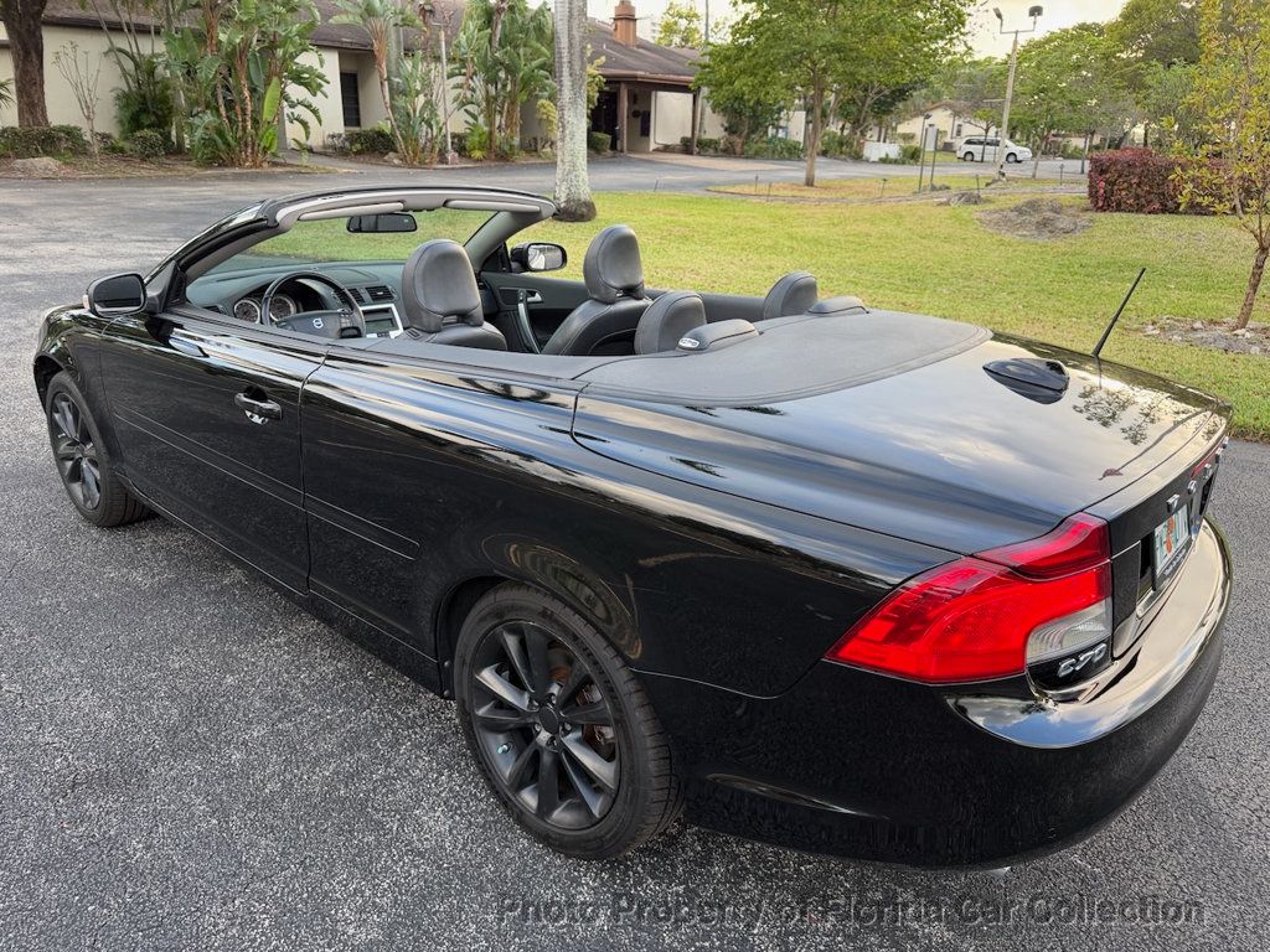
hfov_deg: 71.6
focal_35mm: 24
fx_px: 881
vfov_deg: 56.8
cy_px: 476
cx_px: 635
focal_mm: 6.76
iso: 50
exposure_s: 1/136
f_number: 1.78
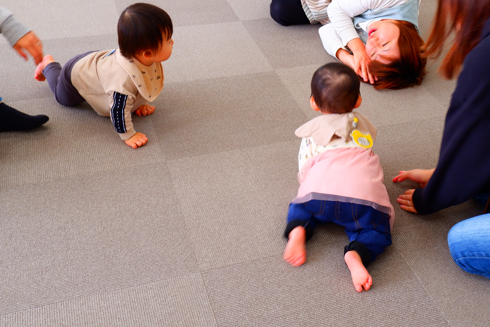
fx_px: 653
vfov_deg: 28.0
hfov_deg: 40.6
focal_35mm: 48
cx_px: 325
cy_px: 132
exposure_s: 1/45
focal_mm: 20.3
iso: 200
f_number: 4.2
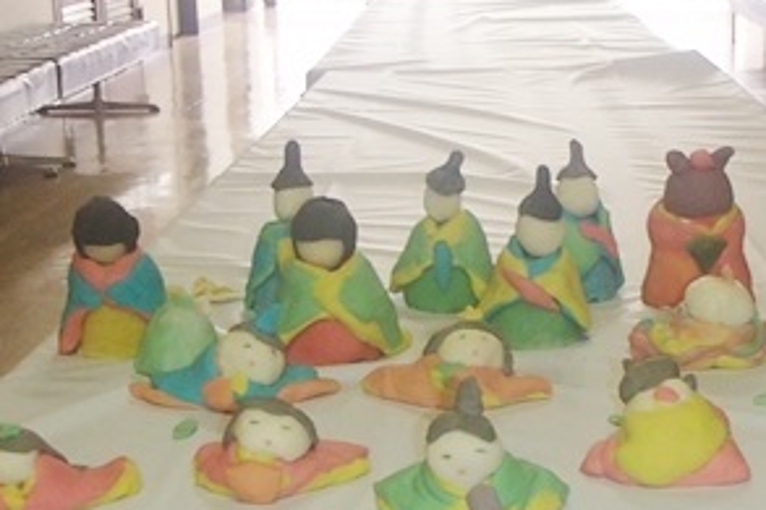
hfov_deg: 28.1
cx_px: 570
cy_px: 310
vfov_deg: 19.1
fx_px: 1510
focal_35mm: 71
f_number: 4.7
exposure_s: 1/40
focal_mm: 7.28
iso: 400
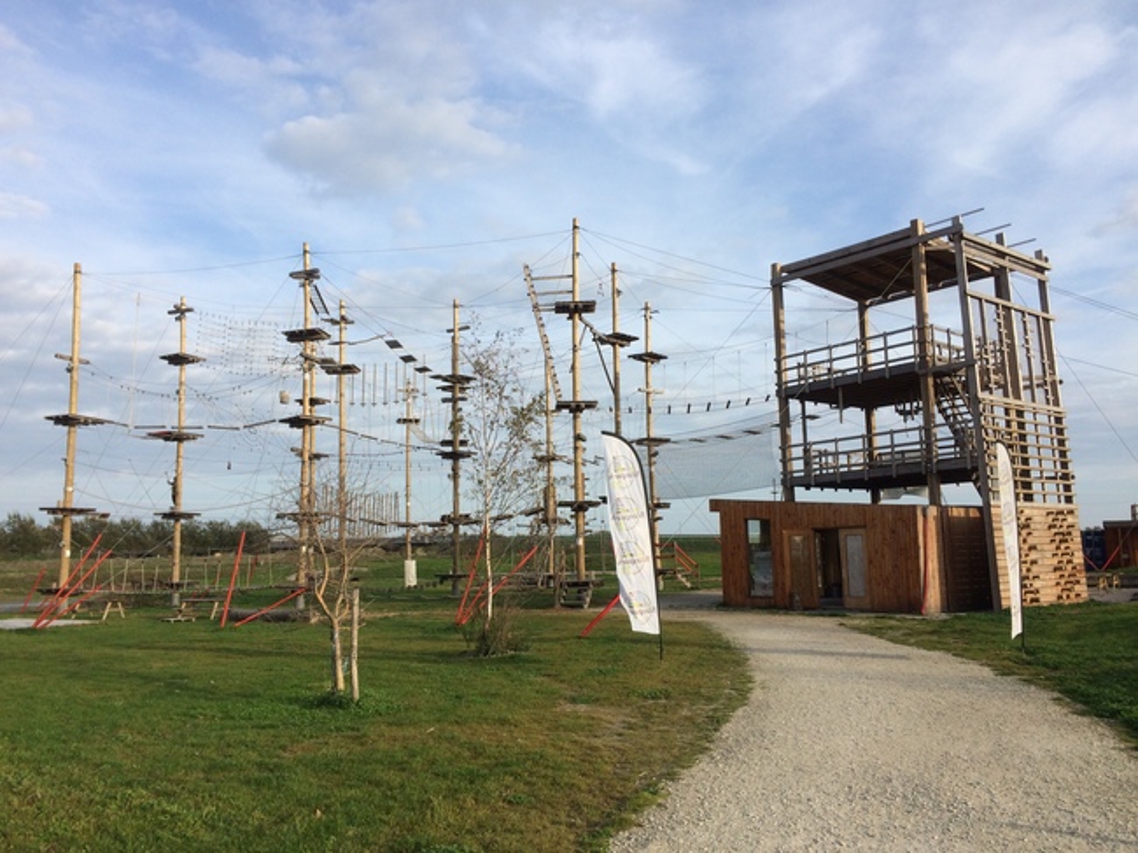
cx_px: 569
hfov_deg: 61.7
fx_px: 953
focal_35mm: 29
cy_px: 426
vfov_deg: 48.2
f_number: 2.2
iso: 32
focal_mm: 4.15
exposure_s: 1/1520
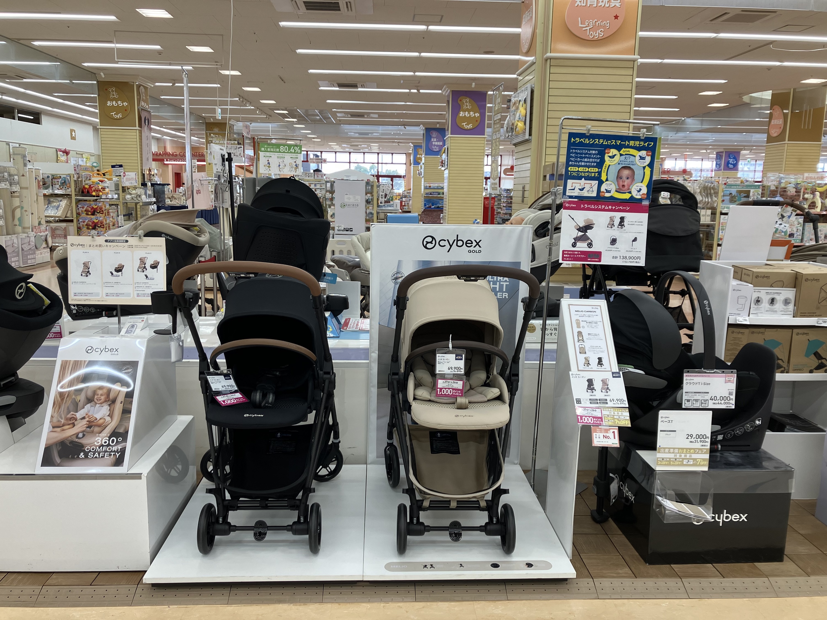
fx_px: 669
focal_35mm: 28
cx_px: 414
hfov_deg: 63.4
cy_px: 310
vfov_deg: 49.7
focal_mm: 3.99
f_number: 1.8
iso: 40
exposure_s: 1/120
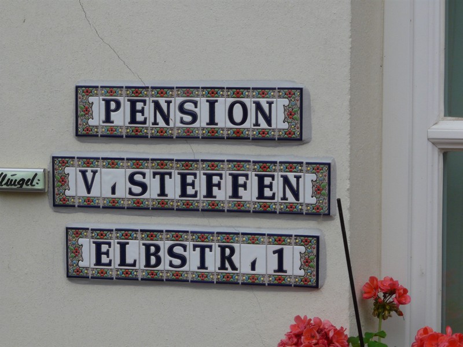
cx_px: 232
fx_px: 1966
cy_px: 174
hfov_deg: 13.4
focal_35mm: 147
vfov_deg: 10.1
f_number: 5.6
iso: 100
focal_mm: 24.2
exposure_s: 1/400
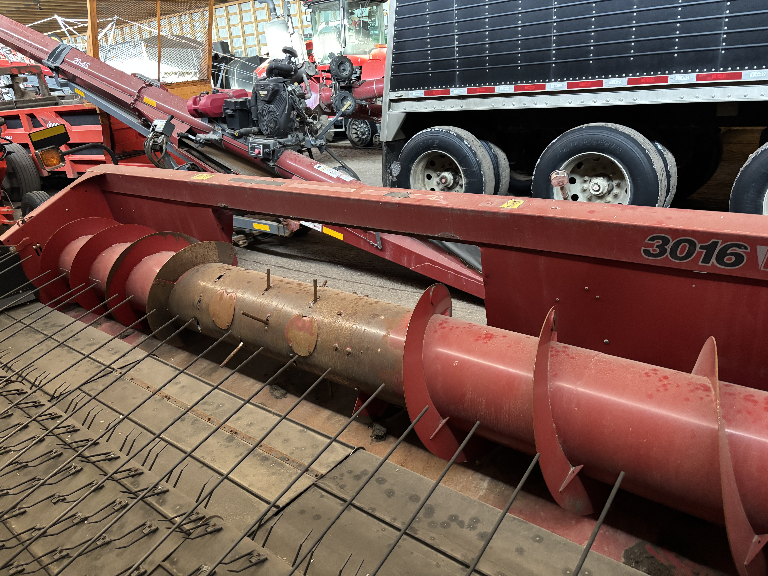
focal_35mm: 26
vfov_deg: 53.1
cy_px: 288
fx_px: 577
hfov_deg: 67.3
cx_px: 384
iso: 640
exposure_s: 1/33
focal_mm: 5.96
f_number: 1.6
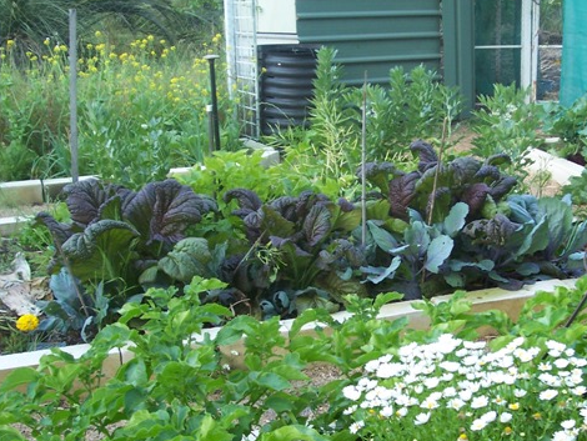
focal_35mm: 55
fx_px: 933
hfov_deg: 34.6
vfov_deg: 26.6
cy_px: 227
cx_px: 396
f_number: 3
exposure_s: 1/45
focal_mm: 7
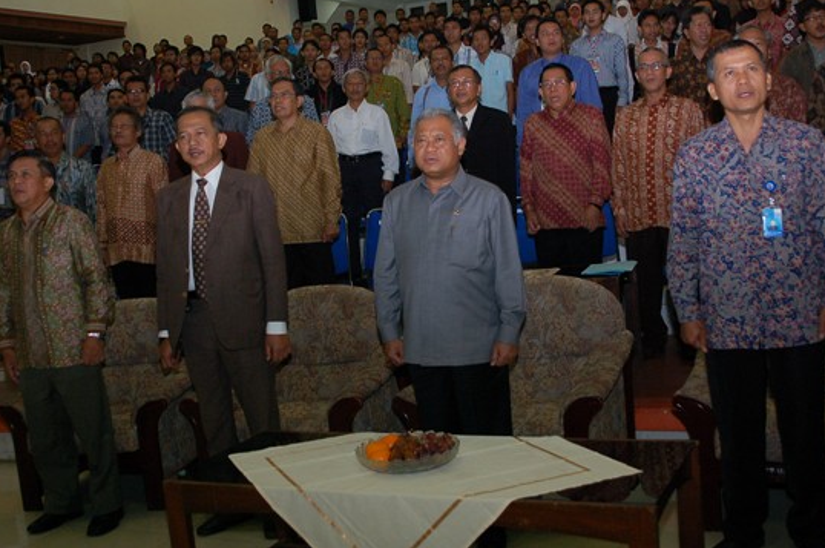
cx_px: 406
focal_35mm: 44
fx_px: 1007
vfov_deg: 30.4
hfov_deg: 44.6
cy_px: 272
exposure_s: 1/80
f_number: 4.5
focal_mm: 28
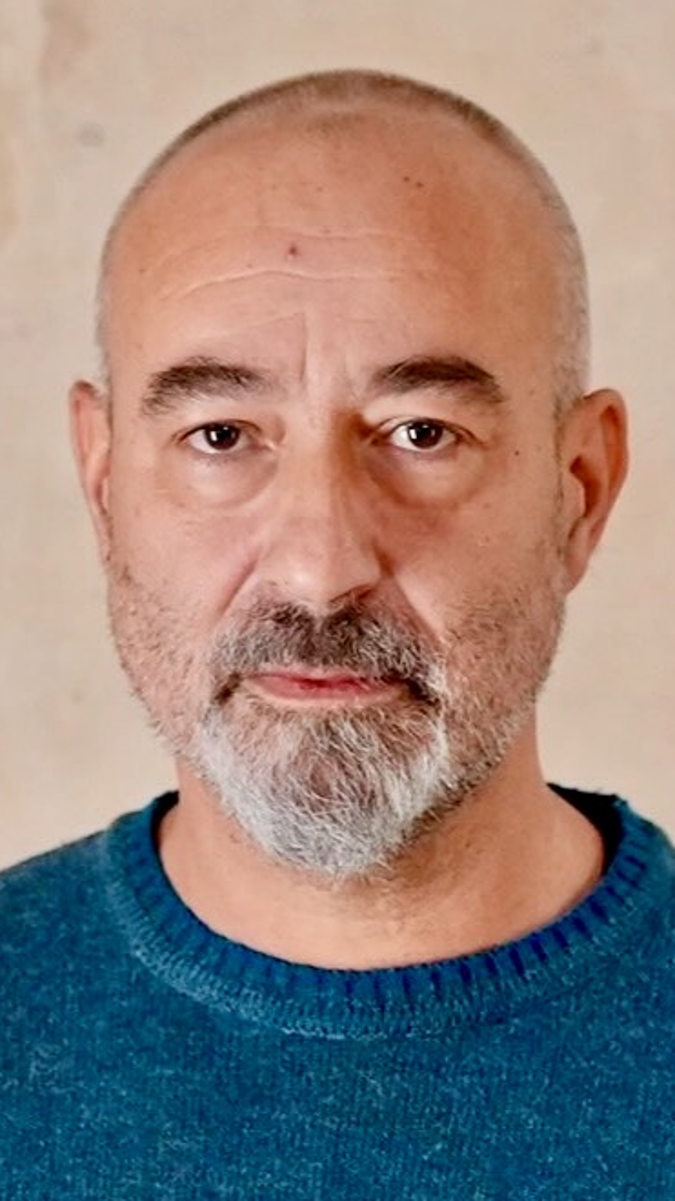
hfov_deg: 12.6
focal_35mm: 96
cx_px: 327
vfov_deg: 22.2
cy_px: 598
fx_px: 3056
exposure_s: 1/161
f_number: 4
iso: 4000
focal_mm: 61
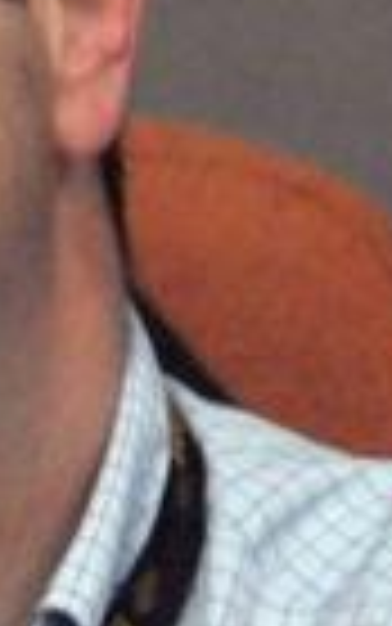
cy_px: 173
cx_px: 442
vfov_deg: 1.9
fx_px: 19193
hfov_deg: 1.2
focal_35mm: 1124
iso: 1600
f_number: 5.6
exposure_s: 1/40
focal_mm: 170
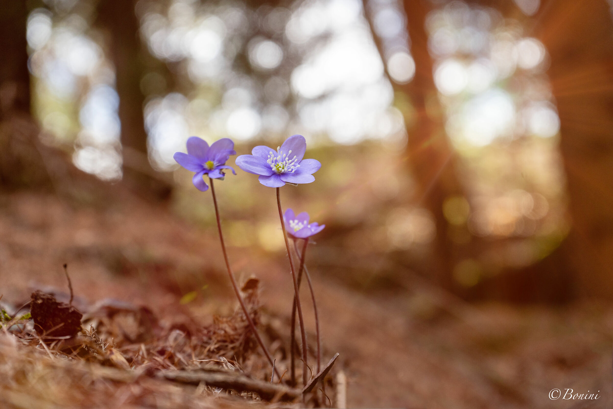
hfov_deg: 29.2
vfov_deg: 19.7
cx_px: 306
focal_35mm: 69
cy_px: 204
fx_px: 1175
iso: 1000
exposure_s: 1/250
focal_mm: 69
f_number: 8
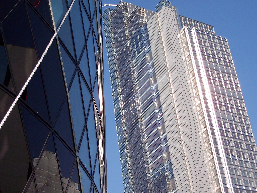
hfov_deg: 25.0
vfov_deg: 18.9
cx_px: 128
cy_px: 96
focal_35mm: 78
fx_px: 579
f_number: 4.8
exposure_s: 1/500
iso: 100
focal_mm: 16
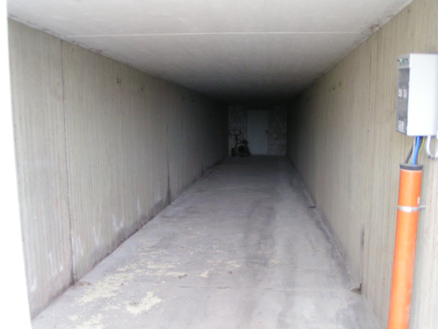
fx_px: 544
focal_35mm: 43
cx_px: 219
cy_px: 164
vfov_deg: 33.6
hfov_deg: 43.9
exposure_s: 1/15
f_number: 2.8
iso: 200
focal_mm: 6.6
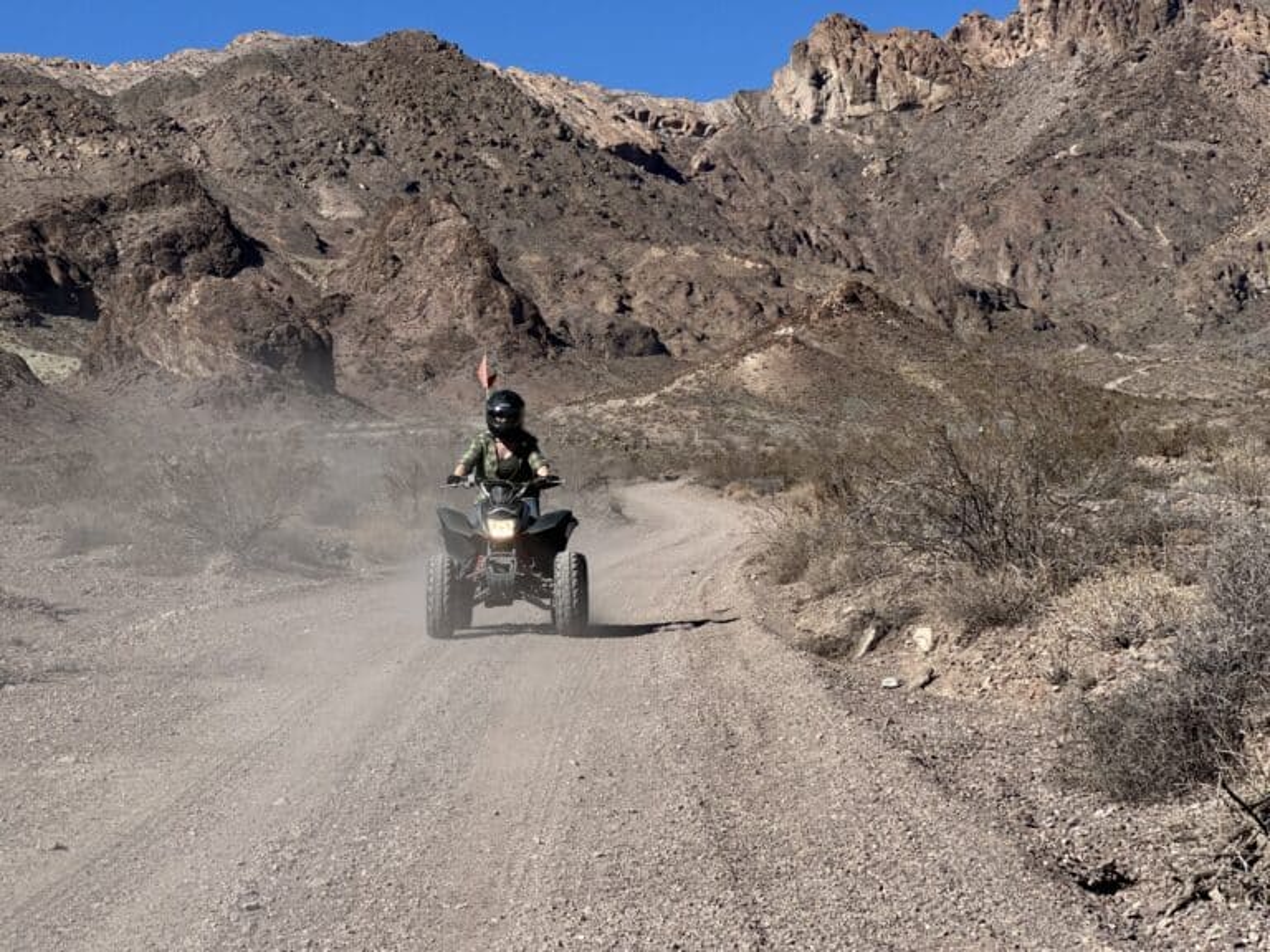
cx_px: 635
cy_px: 476
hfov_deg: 25.3
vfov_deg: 19.1
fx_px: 2825
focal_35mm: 77
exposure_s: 1/943
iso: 32
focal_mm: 9
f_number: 2.8
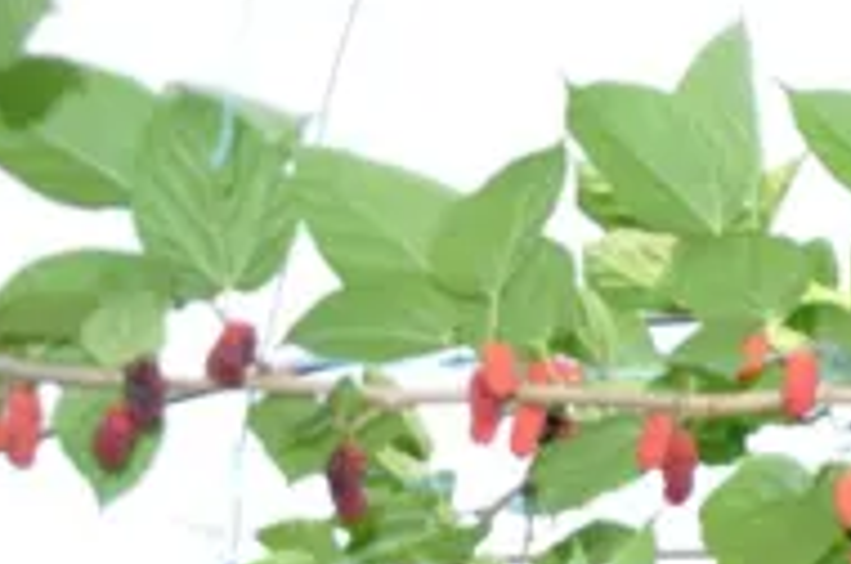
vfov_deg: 10.0
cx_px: 1693
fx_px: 2950
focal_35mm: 125
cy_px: 1186
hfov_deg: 13.9
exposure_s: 1/200
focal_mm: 18
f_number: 4.5
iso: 200
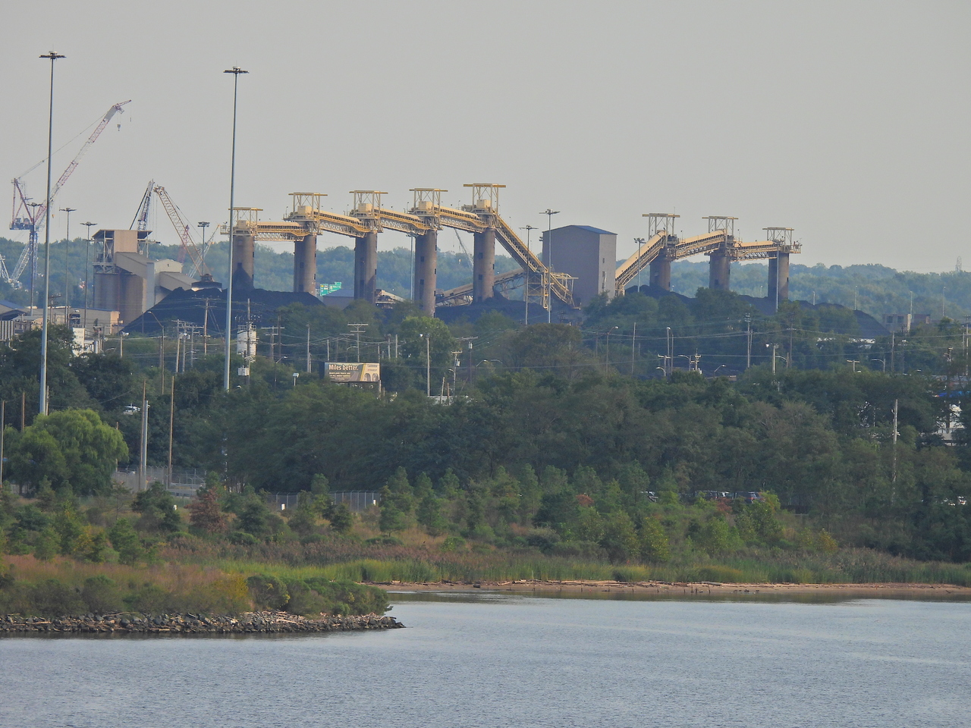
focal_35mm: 650
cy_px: 364
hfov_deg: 3.1
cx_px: 486
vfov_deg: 2.3
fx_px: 18233
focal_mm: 116
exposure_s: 1/500
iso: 110
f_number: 5.6
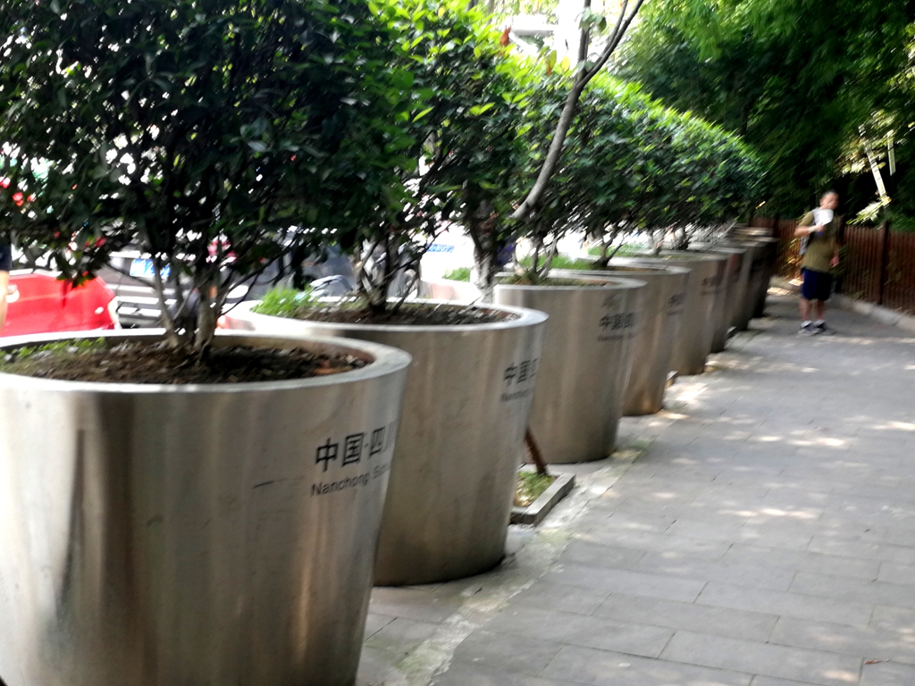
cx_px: 458
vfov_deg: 31.5
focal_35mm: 46
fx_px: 1216
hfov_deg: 41.2
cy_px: 343
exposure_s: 1/50
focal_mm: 3.95
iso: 50
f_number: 2.2
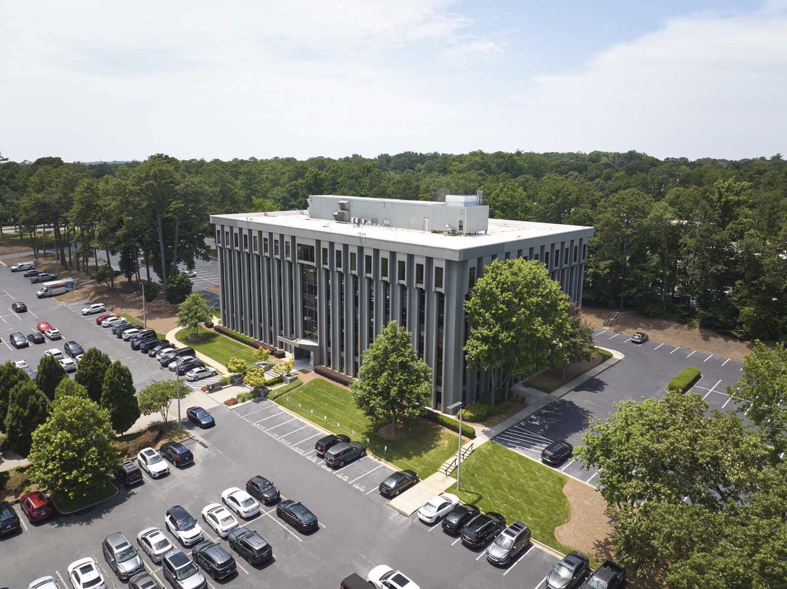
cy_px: 294
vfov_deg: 56.8
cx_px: 394
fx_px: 545
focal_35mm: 24
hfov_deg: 71.6
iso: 200
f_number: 4
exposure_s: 1/80
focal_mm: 12.29
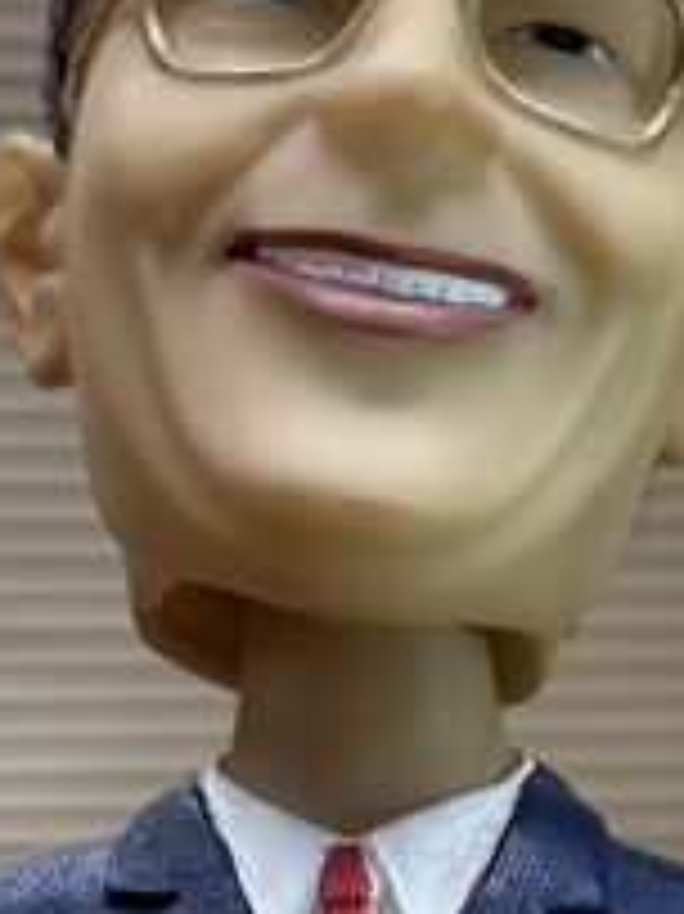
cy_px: 1108
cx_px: 414
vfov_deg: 15.7
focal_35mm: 121
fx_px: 3191
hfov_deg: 12.2
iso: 160
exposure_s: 1/120
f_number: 1.78
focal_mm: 6.86
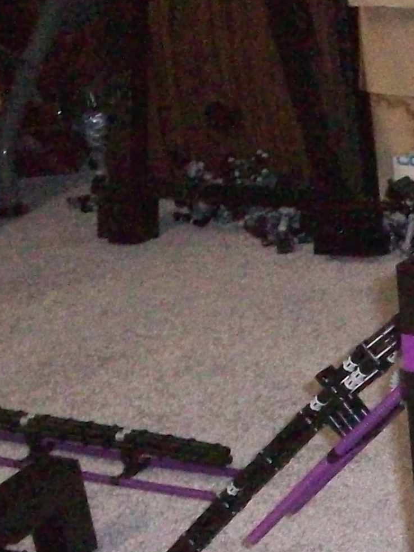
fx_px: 1834
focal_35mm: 115
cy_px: 606
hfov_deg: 12.1
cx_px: 674
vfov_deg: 16.6
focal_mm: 6.2
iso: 800
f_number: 2.8
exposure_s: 1/128
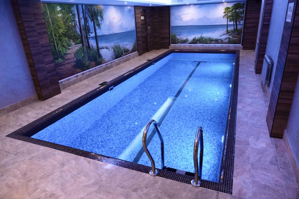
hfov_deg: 73.8
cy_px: 100
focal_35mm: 24
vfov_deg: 53.1
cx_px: 150
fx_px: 199
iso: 5000
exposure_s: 1/320
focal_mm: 16
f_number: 2.8
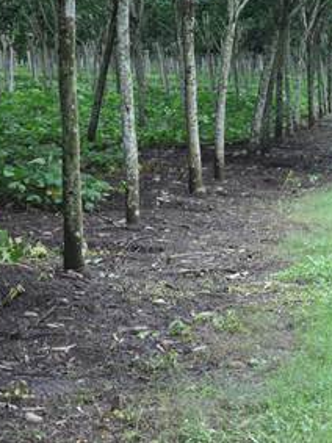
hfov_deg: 10.7
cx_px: 446
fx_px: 1728
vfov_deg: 14.6
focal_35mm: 135
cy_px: 117
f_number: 6.3
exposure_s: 1/160
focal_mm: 38
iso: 640
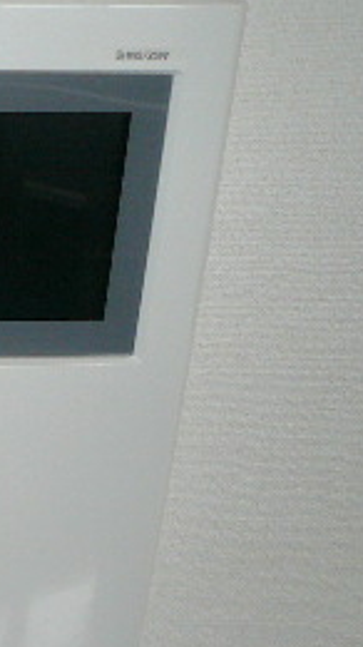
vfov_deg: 28.2
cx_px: -388
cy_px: 376
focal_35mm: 75
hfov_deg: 13.5
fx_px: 1285
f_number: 2.8
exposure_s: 1/30
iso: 100
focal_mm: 4.6
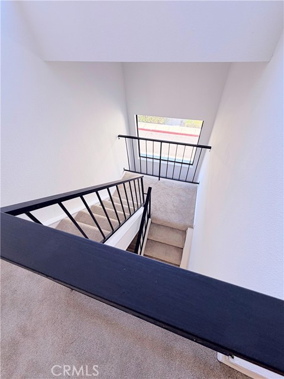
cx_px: 142
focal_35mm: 14
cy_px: 190
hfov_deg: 85.7
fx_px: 153
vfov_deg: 102.1
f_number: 2.2
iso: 50
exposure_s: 1/123
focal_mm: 2.22
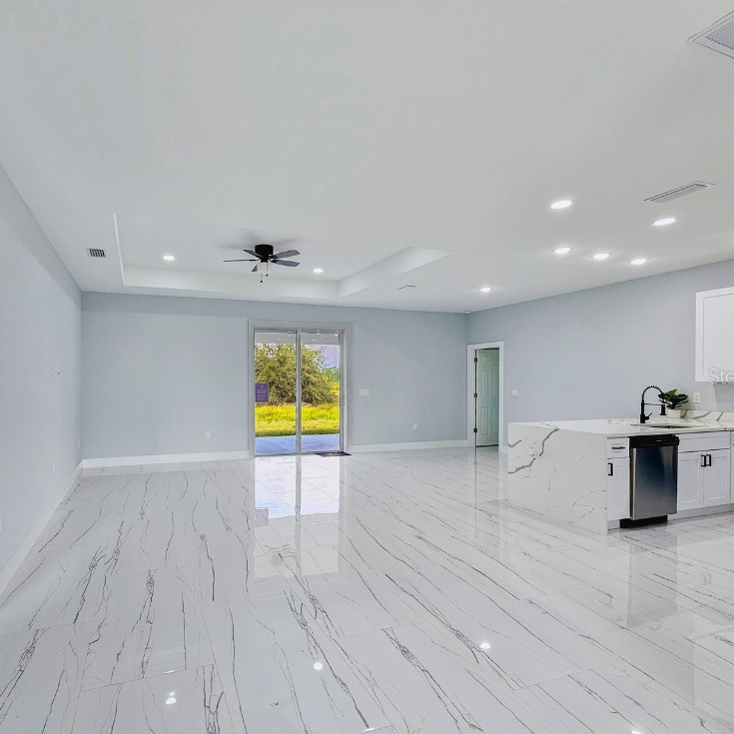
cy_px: 375
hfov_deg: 86.3
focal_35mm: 16
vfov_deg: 87.4
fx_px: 384
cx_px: 292
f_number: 2.2
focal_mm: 2.2
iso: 80
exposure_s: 1/120
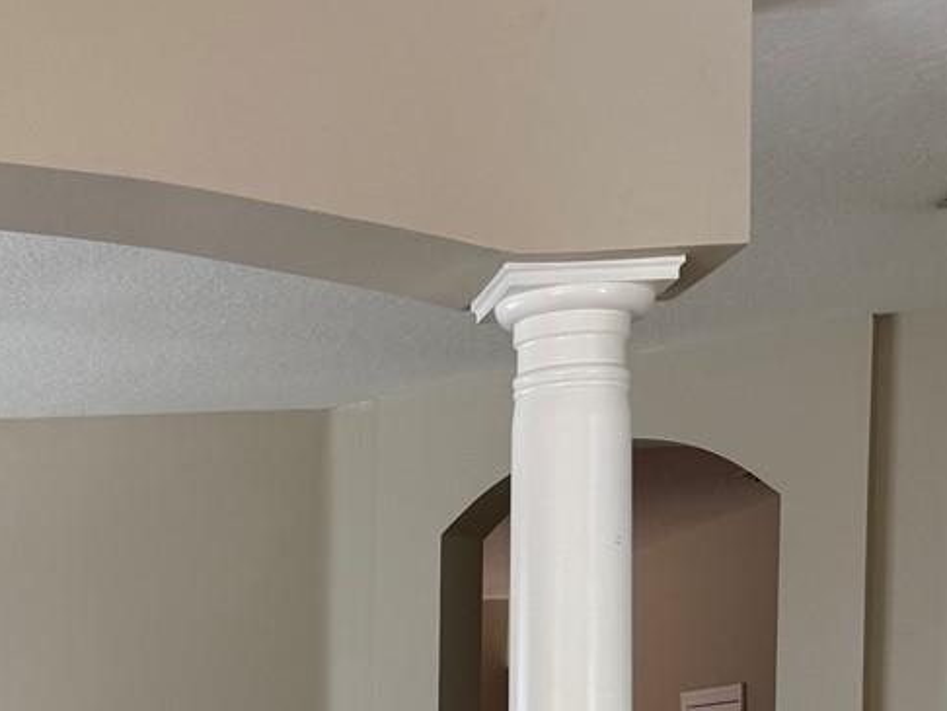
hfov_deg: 22.5
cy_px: 916
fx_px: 2162
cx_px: -224
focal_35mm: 79
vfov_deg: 17.5
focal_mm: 6.76
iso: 80
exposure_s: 1/176
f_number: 1.78
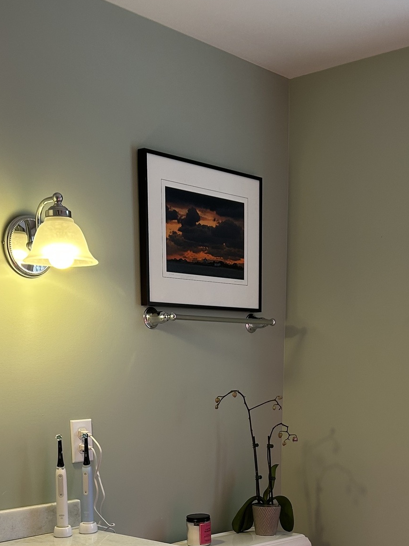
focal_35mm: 52
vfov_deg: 34.8
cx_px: 222
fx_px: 819
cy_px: 486
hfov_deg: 28.0
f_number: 1.5
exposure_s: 1/120
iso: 80
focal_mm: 5.7
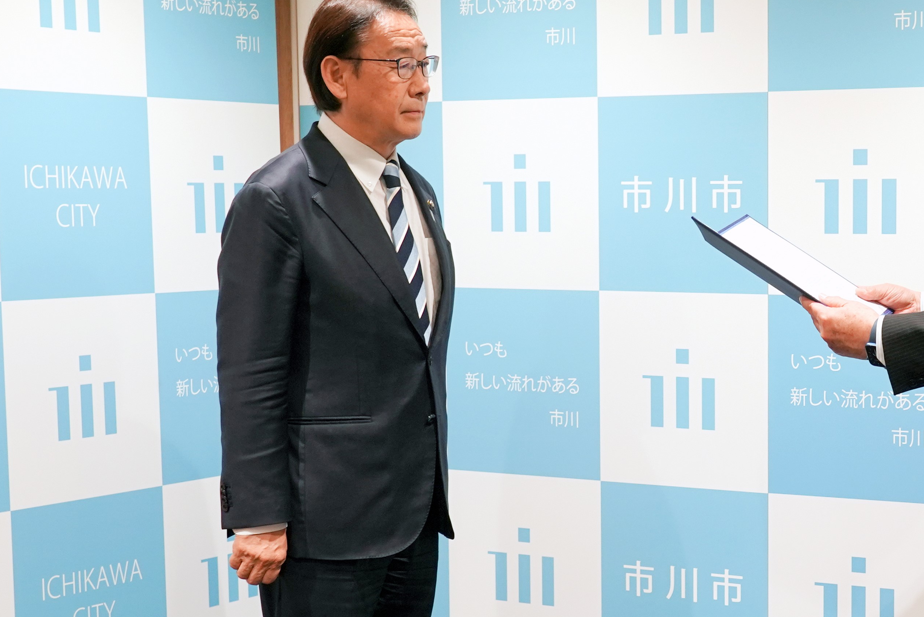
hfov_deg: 30.6
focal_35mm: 64
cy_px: 443
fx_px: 1643
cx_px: 753
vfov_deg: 21.1
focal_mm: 33
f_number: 4
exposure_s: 1/160
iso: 800
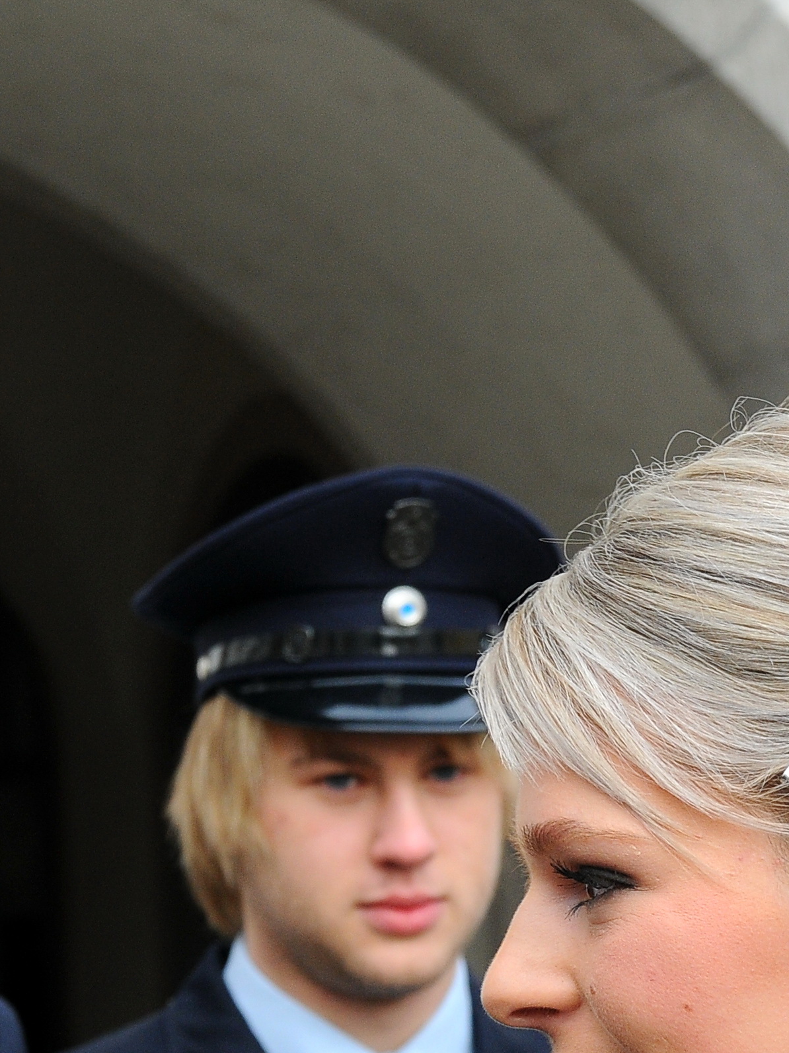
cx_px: 644
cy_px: 904
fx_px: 5896
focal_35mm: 194
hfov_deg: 7.6
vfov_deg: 10.2
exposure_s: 1/200
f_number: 7.1
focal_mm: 50
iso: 400
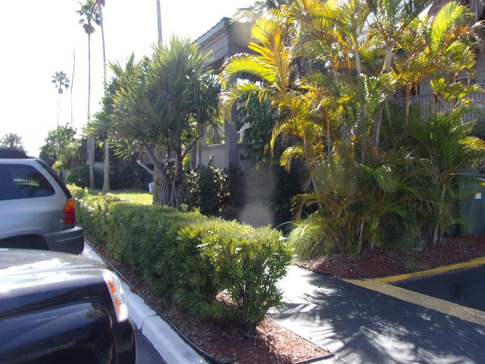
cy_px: 151
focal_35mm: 29
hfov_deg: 61.4
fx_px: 406
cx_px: 273
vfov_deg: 48.0
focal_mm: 4.3
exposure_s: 1/34
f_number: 10.8
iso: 90
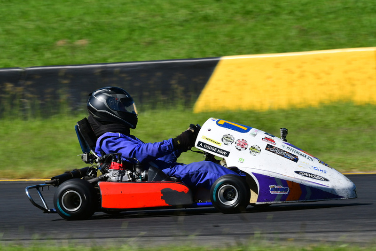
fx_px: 3761
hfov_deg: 5.7
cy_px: 126
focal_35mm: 360
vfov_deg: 3.8
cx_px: 188
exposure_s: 1/640
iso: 500
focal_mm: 240
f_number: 13
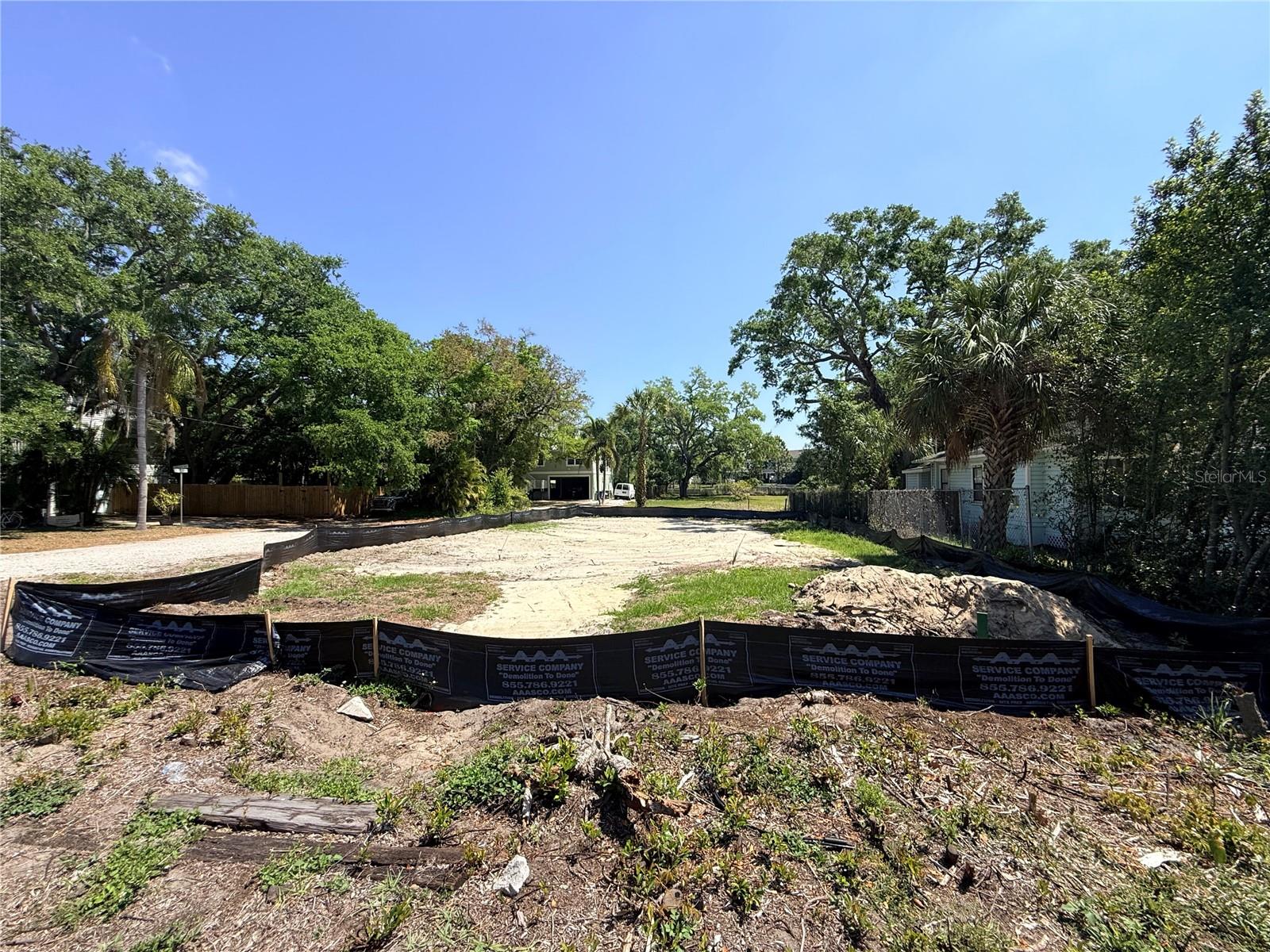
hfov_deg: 102.1
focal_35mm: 14
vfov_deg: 85.7
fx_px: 514
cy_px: 476
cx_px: 635
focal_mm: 2.22
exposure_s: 1/2092
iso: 50
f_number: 2.2
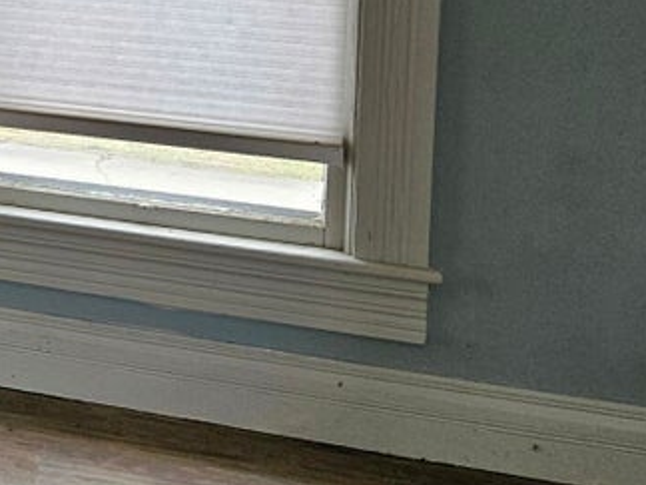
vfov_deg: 14.5
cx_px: -589
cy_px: -168
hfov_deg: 16.3
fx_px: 1810
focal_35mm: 97
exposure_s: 1/120
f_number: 1.8
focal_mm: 5.4
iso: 80
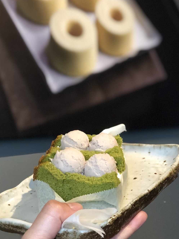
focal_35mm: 69
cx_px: 79
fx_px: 476
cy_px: 126
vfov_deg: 28.2
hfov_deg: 21.3
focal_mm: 6.6
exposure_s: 1/30
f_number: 2.8
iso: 400
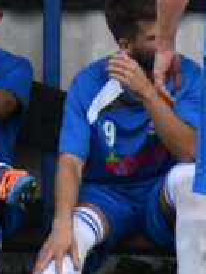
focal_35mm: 2562
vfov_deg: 0.8
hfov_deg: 0.6
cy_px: -118
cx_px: -22
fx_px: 20304
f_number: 9
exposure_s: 1/1250
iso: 3200
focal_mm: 300
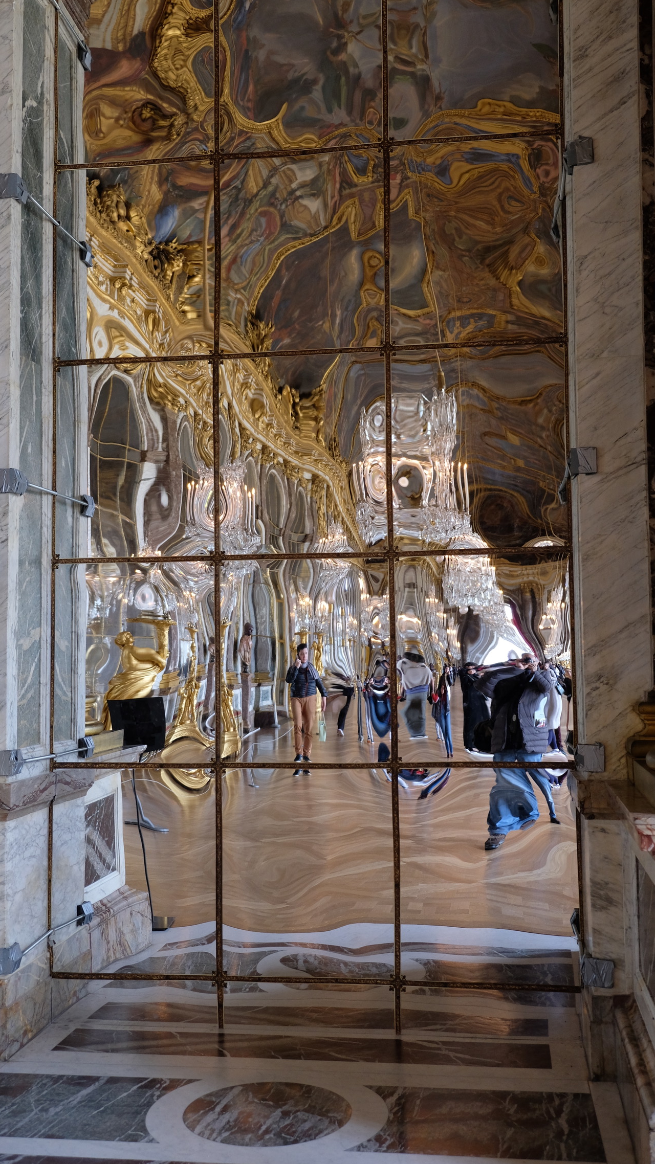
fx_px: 1081
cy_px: 576
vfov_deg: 56.6
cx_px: 341
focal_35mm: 35
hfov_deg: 33.7
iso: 800
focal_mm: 22.3
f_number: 3.2
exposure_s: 1/70
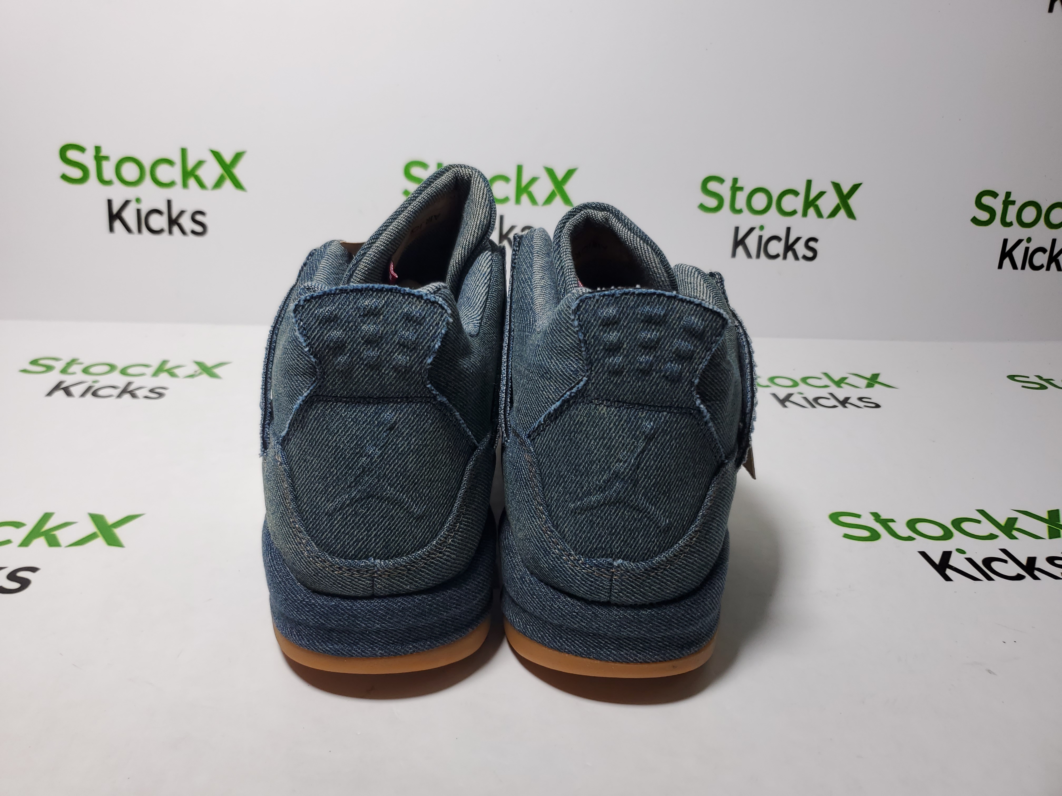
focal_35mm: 26
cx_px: 531
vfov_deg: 53.1
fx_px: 798
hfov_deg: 67.3
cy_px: 398
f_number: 1.5
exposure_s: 1/398
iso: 50
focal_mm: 4.3
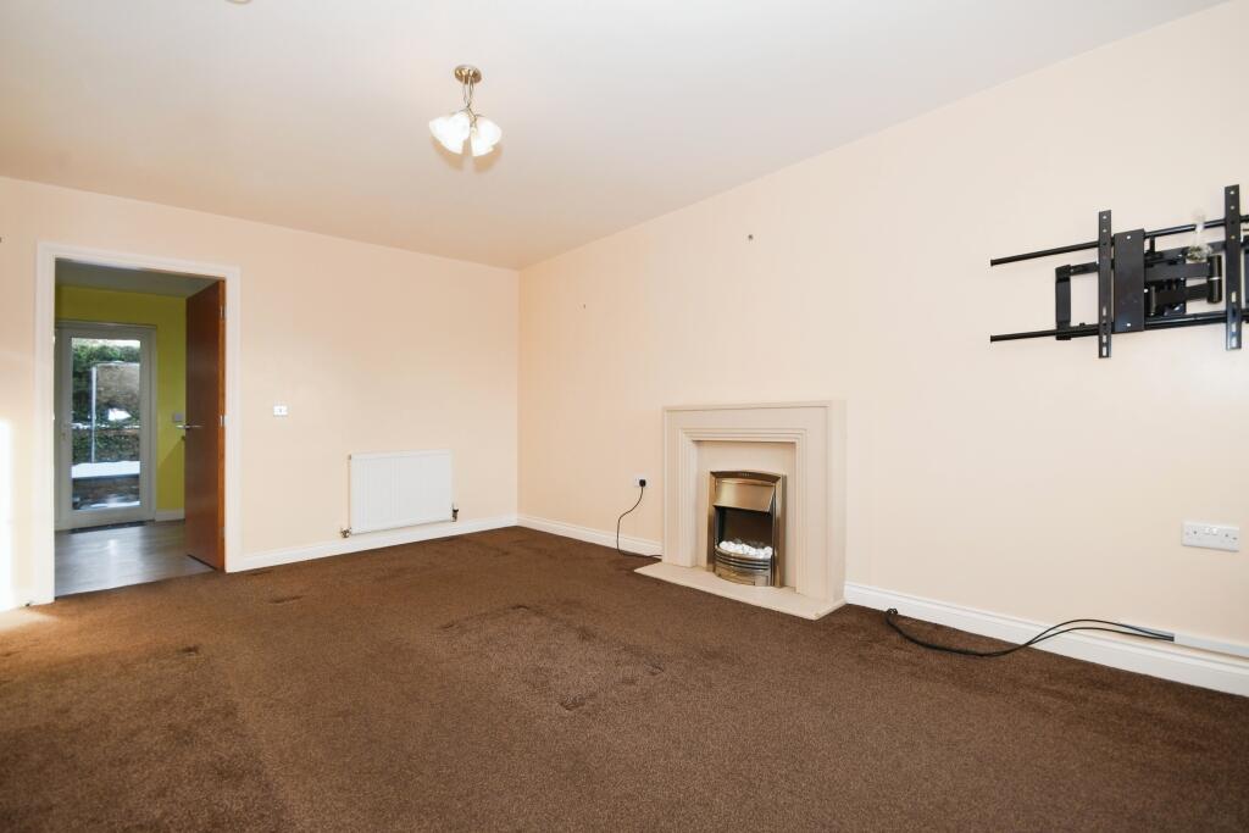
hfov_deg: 100.4
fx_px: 520
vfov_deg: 77.3
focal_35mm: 15
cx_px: 624
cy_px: 416
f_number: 8
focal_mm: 10
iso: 400
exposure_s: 1/60
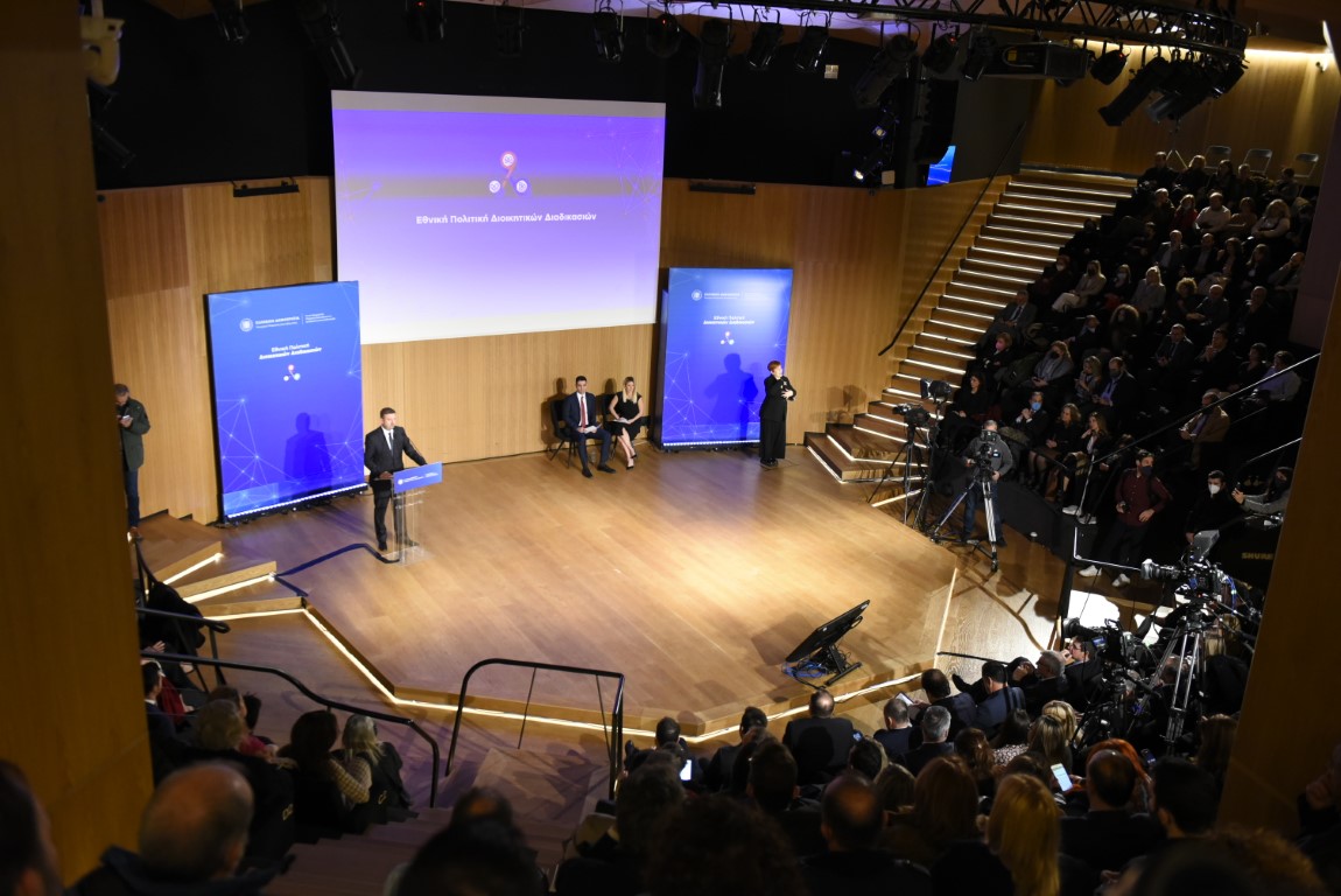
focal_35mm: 32
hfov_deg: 58.7
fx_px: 1193
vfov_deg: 41.2
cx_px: 670
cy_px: 448
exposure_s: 1/200
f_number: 3.5
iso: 3200
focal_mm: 32
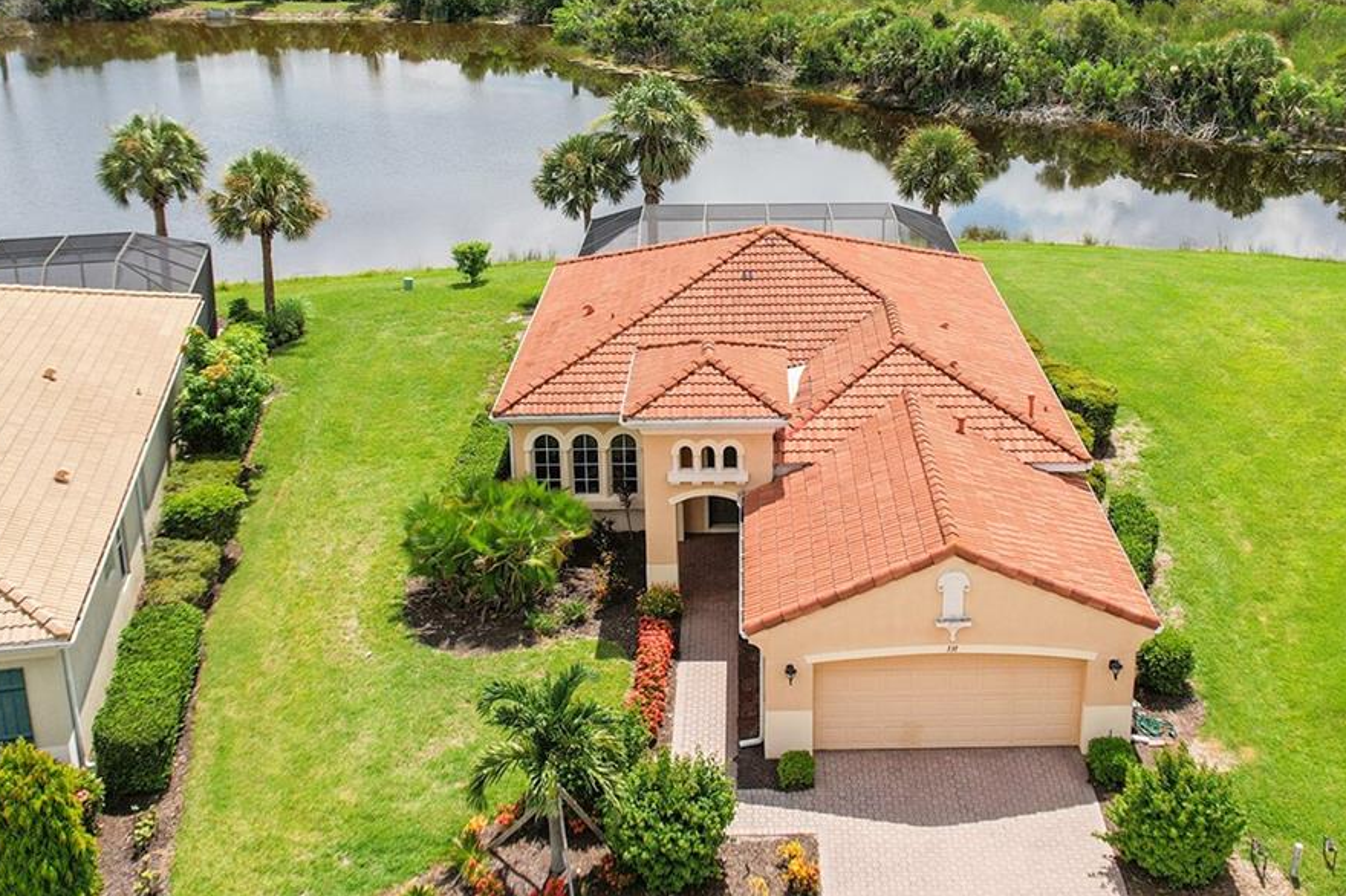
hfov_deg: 48.3
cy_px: 294
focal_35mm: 40
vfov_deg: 33.1
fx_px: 1495
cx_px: 763
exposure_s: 1/2500
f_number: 2.8
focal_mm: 8.38
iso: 120
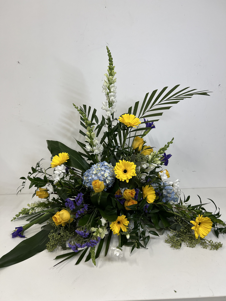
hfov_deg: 53.1
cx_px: 113
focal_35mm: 26
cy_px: 150
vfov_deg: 67.3
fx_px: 226
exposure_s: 1/120
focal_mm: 5.7
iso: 100
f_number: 1.5
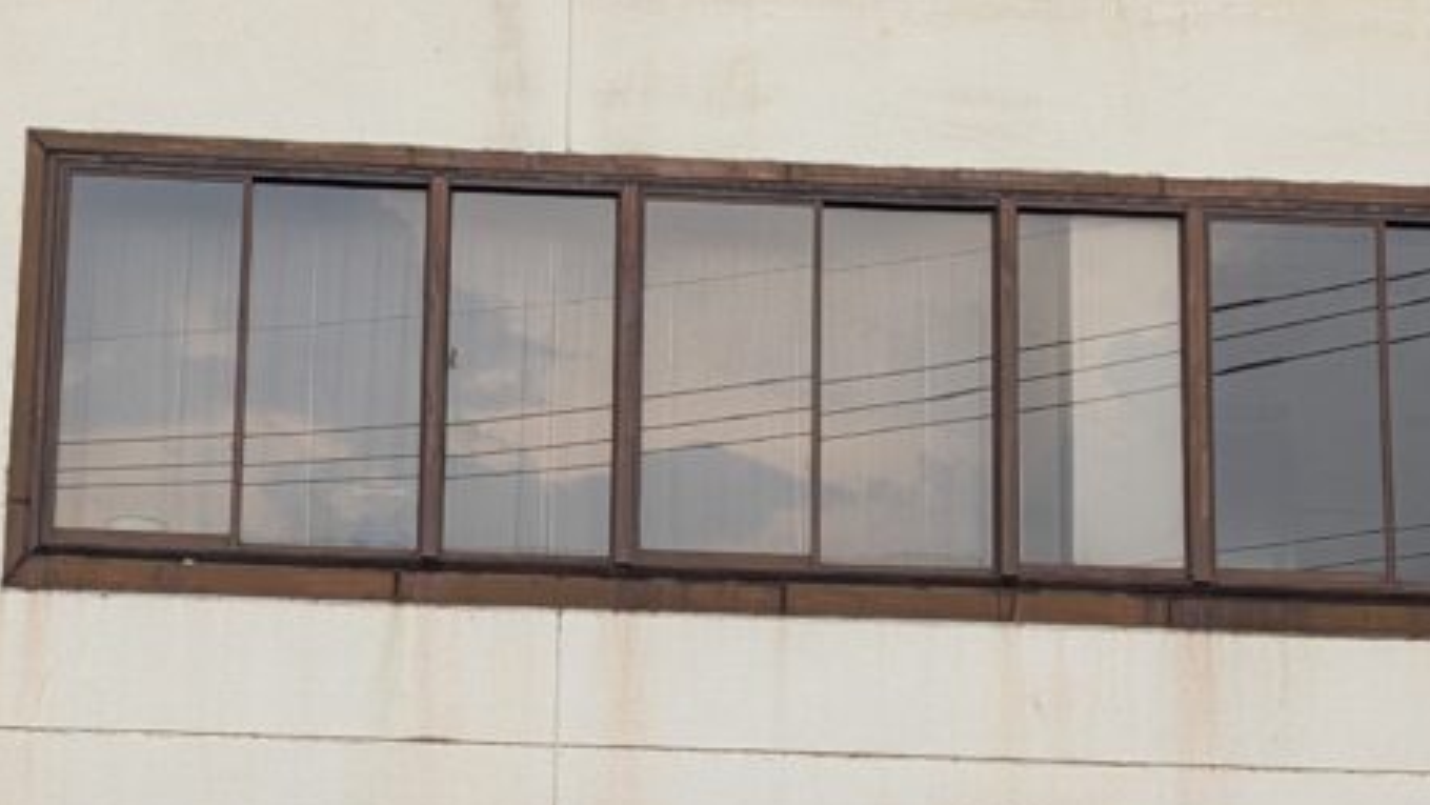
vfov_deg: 16.1
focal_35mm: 74
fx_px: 2806
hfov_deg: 28.5
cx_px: 546
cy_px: 754
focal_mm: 6.81
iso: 62
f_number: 1.85
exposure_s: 1/181
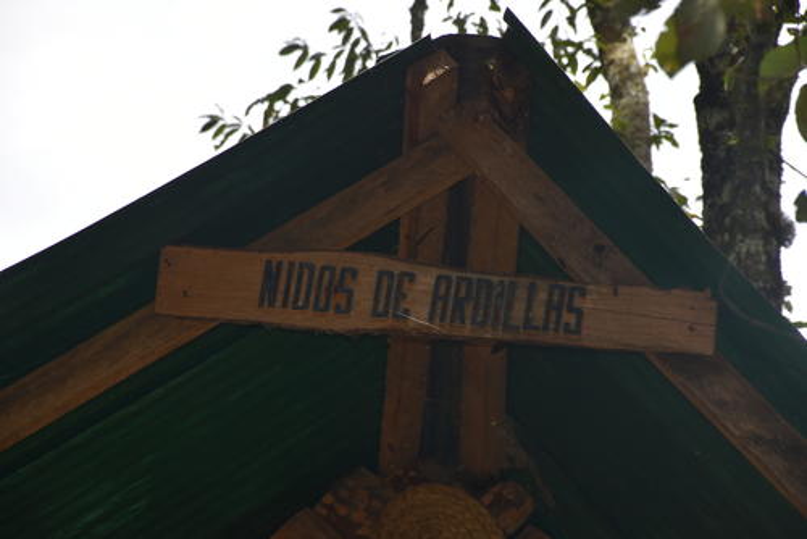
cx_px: 404
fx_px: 4710
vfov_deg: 6.6
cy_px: 270
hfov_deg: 9.8
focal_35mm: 210
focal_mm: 140
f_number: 7.1
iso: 250
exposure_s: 1/250
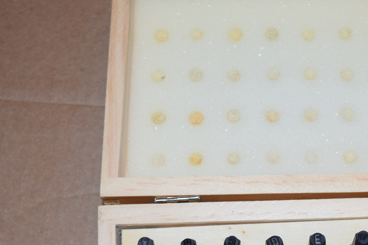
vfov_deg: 13.9
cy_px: 234
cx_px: 266
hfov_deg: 20.8
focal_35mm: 97
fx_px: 994
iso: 320
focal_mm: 27
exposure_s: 1/80
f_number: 4.5
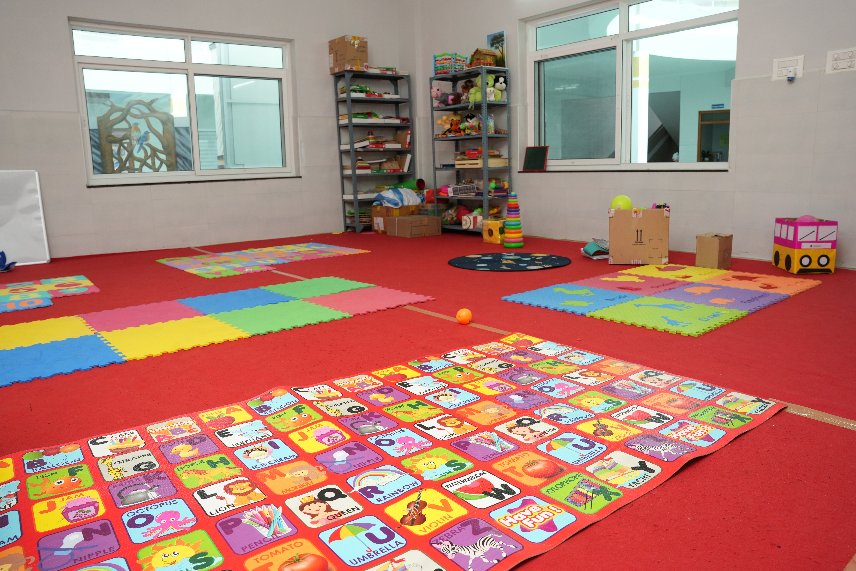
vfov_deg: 51.3
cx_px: 430
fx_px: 594
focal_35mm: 25
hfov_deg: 71.5
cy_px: 291
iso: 800
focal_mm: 24
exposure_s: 1/80
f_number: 5.6
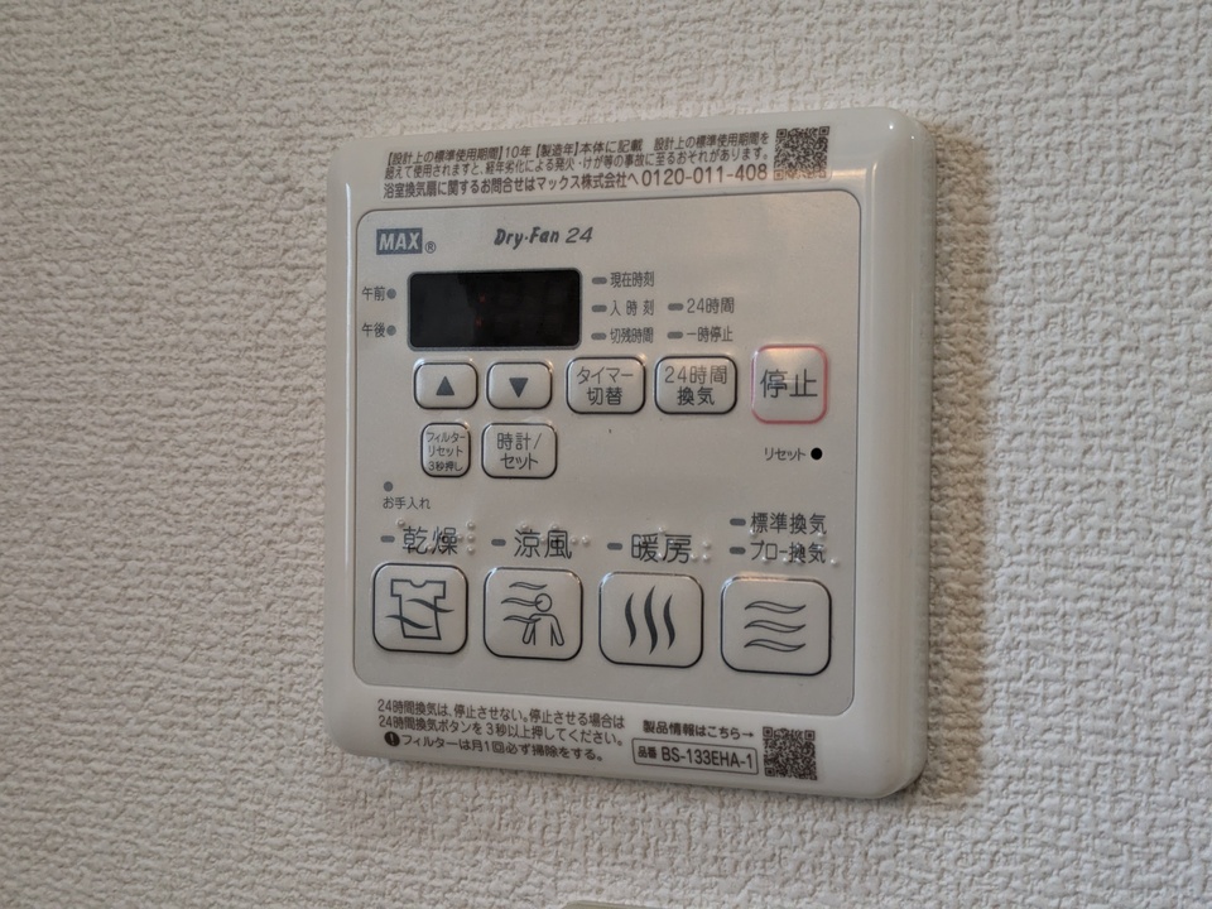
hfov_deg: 37.5
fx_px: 1786
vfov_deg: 28.6
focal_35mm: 51
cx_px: 606
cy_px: 454
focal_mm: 5.43
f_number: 1.89
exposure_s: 1/120
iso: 297
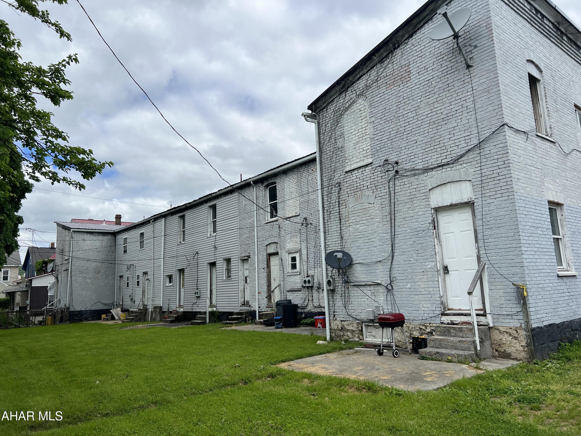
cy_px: 218
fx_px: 436
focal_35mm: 26
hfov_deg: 67.3
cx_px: 290
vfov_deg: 53.1
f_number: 1.5
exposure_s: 1/5076
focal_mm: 5.7
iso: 50
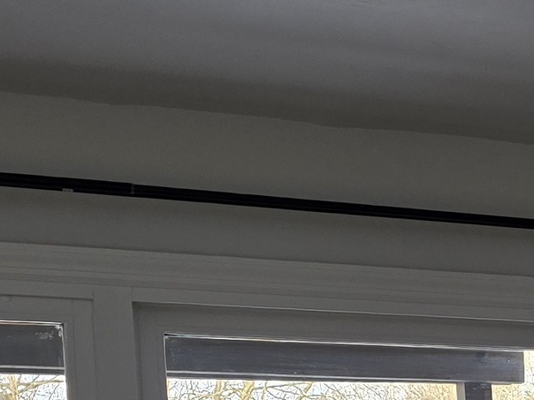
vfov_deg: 11.9
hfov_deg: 15.1
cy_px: 669
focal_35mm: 117
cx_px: 882
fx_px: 1805
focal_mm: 6.3
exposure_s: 1/180
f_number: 1.7
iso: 80
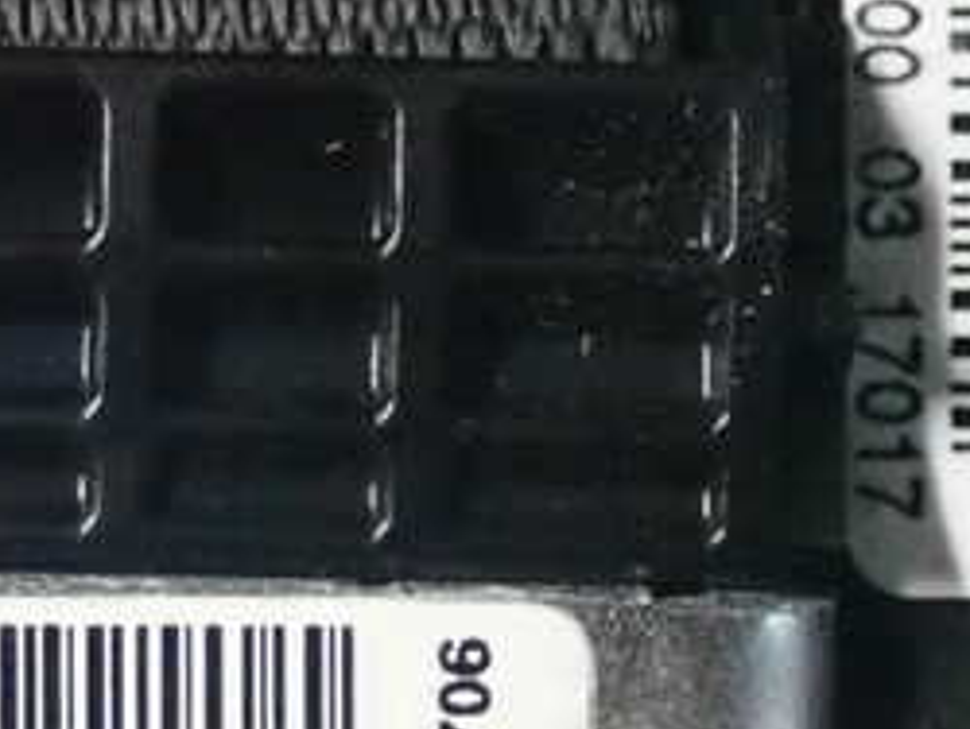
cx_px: 62
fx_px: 4376
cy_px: 361
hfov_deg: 12.5
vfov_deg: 9.5
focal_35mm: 156
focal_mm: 11.78
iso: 6400
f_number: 3.8
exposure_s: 1/60
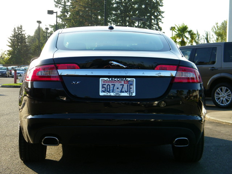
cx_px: 116
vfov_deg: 19.4
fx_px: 509
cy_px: 87
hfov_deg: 25.7
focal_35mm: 76
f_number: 4.4
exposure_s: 1/200
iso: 80
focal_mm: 13.5
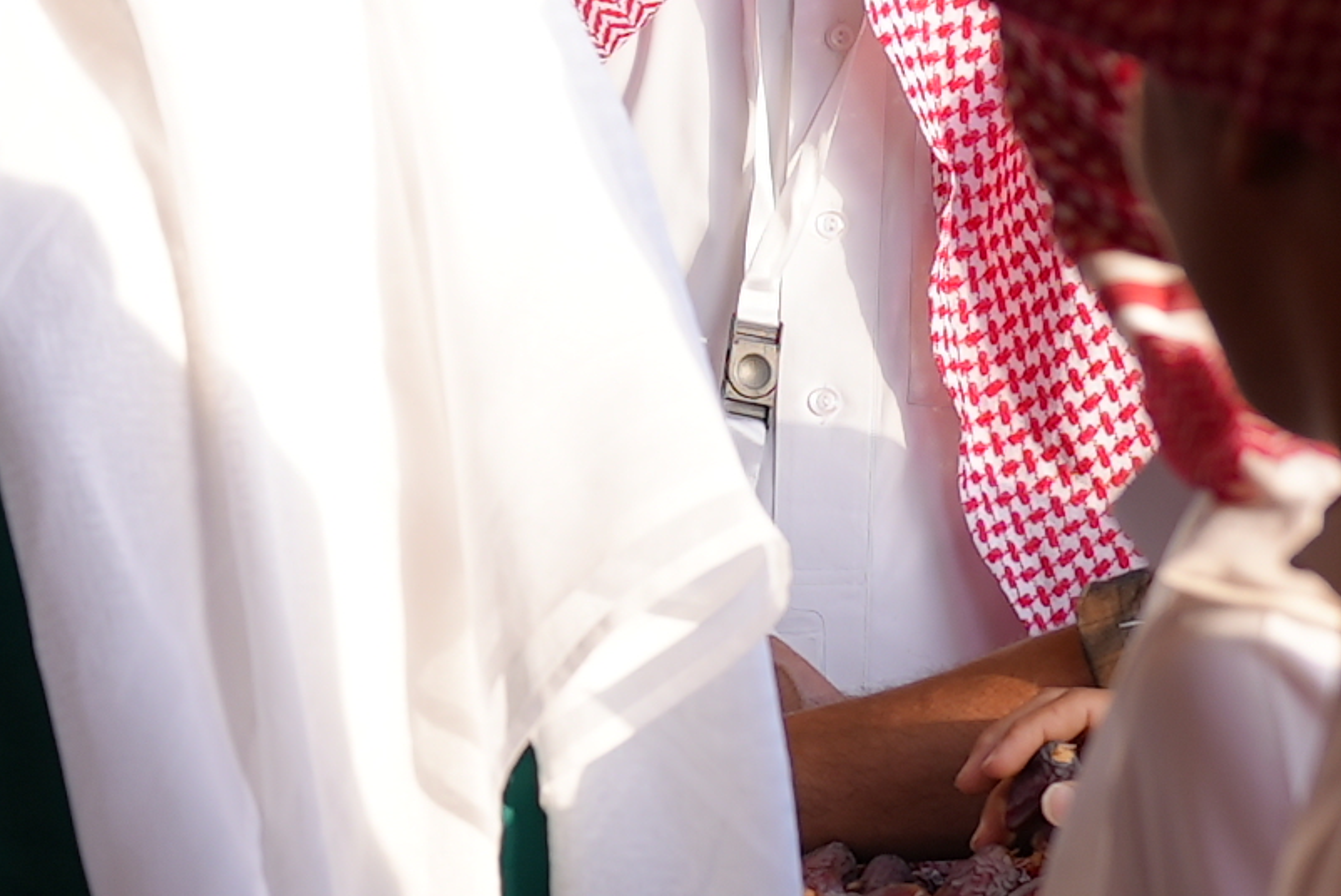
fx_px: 13792
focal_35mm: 370
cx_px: -1139
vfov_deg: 3.7
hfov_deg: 5.5
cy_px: 455
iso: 80
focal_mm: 70
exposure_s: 1/200
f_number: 4
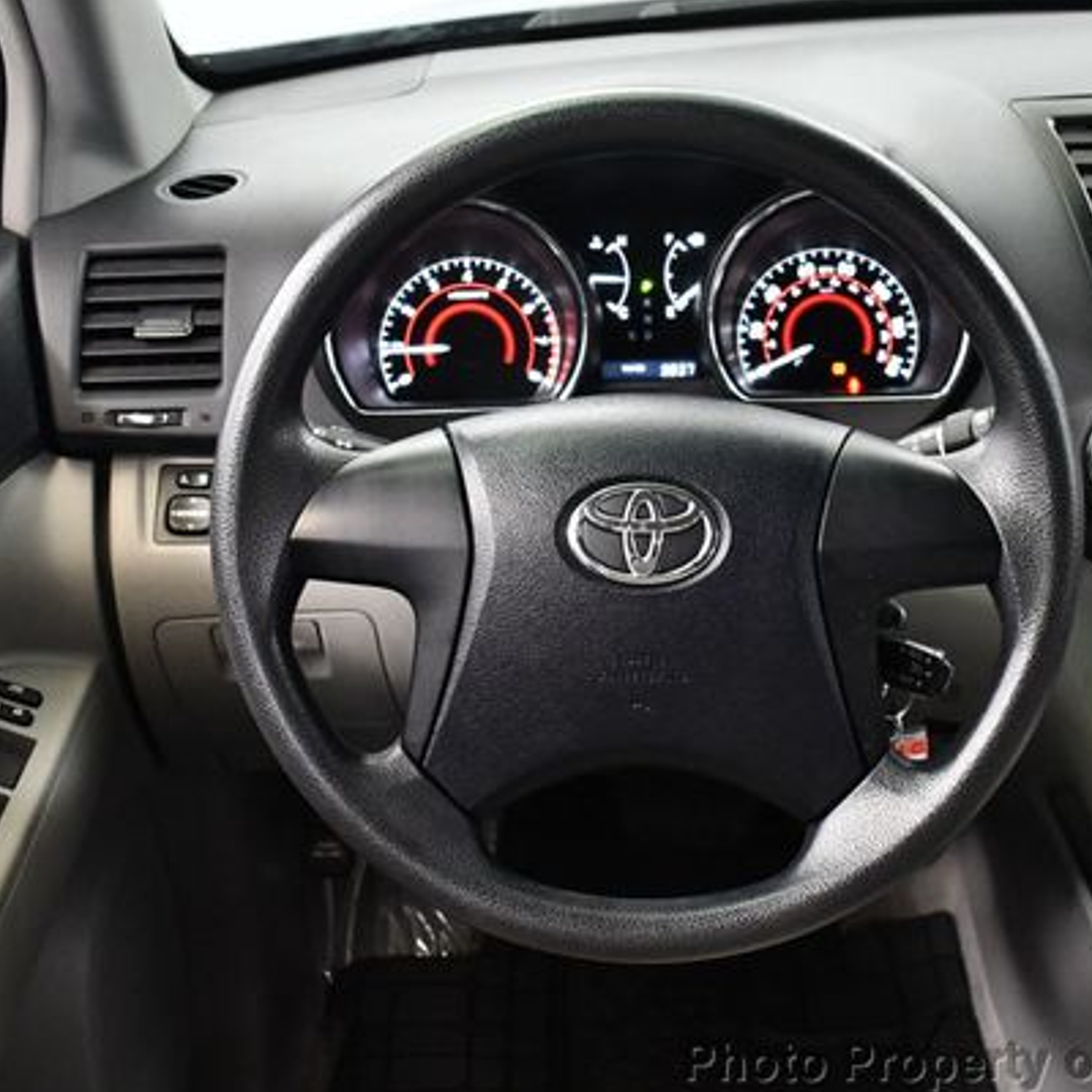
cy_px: 530
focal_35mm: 49
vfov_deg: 34.7
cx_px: 650
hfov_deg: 34.6
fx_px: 1749
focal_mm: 18
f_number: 3.5
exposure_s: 1/60
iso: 3200
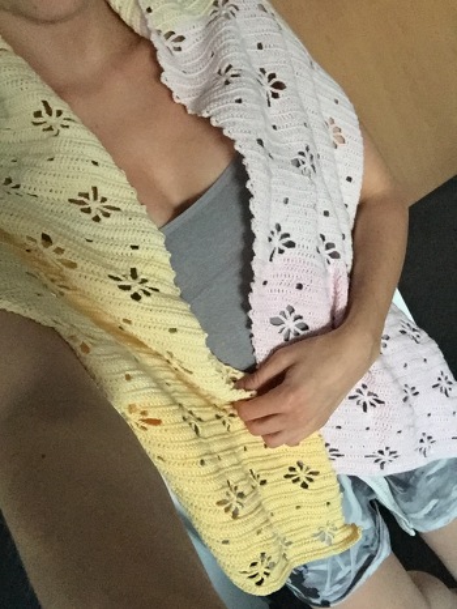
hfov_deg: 45.5
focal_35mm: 31
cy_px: 304
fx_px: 545
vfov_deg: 58.3
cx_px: 228
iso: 400
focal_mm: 2.65
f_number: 2.2
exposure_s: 1/17
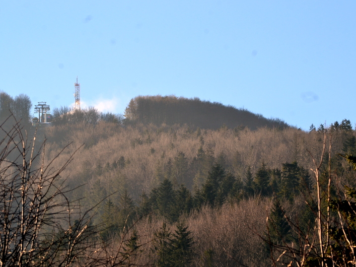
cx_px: 167
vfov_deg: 6.1
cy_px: 134
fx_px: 2519
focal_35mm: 245
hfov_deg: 8.1
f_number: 11
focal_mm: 150
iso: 400
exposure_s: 1/400
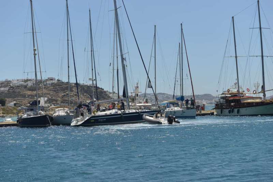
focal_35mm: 70
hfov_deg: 28.8
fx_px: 531
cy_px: 91
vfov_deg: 19.5
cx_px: 136
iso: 100
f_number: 7.1
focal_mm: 70
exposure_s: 1/320
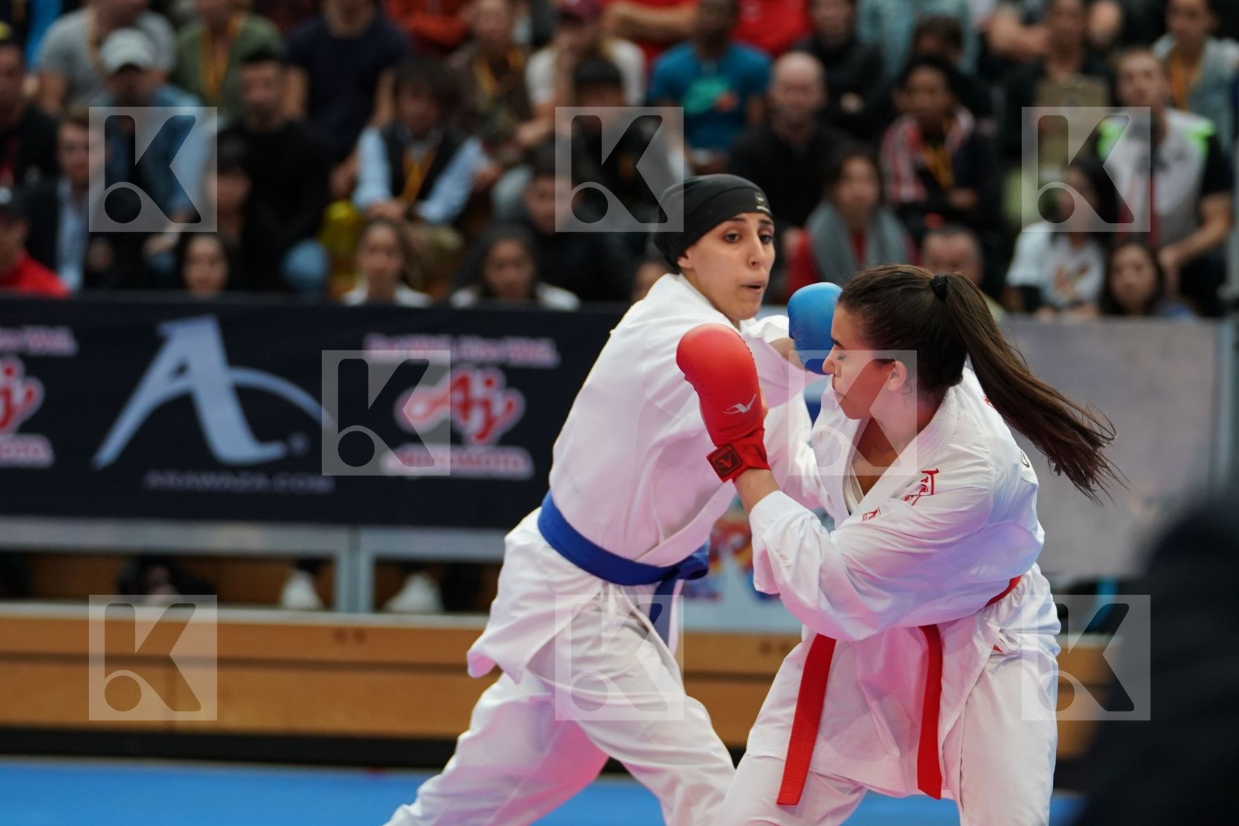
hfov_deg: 11.4
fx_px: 6195
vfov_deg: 7.6
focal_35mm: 180
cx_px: 620
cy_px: 413
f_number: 2.8
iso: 2000
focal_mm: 120
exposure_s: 1/1000
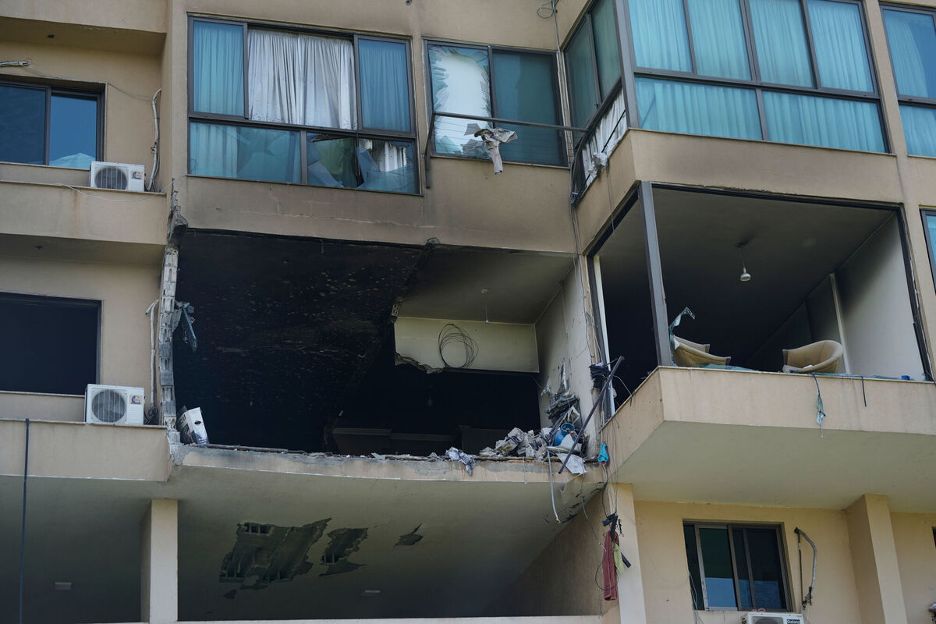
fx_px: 1820
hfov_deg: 28.8
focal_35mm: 70
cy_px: 312
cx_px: 468
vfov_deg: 19.5
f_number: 3.2
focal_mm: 70
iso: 64
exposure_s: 1/320
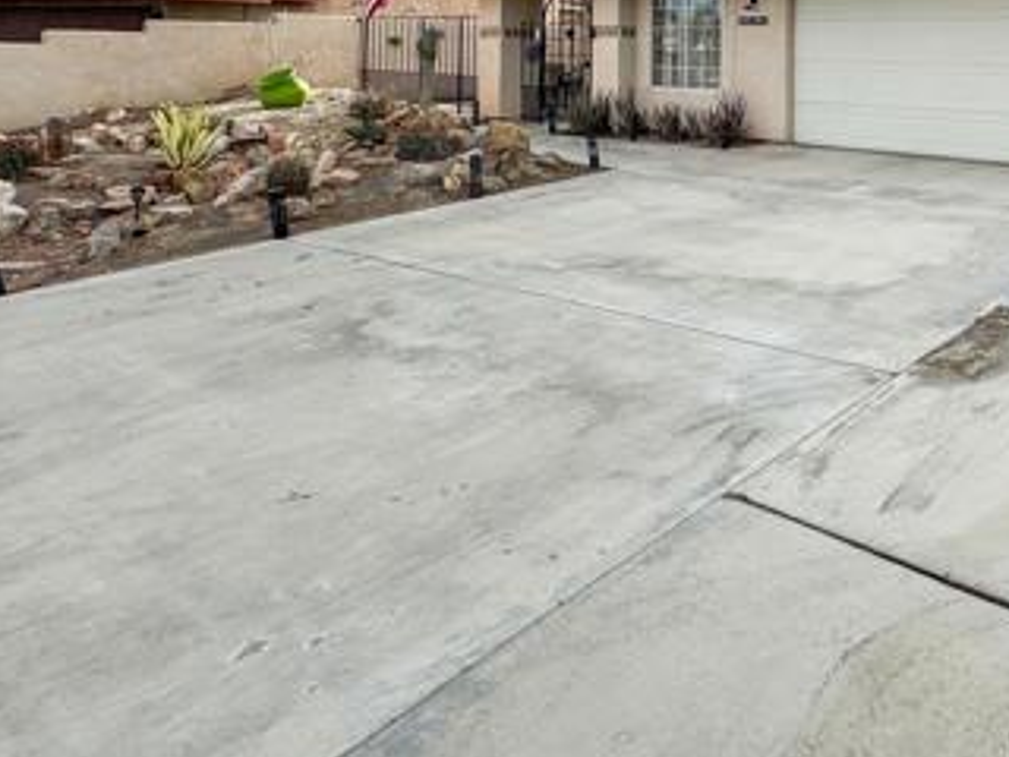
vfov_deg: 43.6
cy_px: 25
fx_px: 816
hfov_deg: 53.5
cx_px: 949
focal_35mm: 28
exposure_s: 1/2208
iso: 50
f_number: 2.2
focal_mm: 2.22
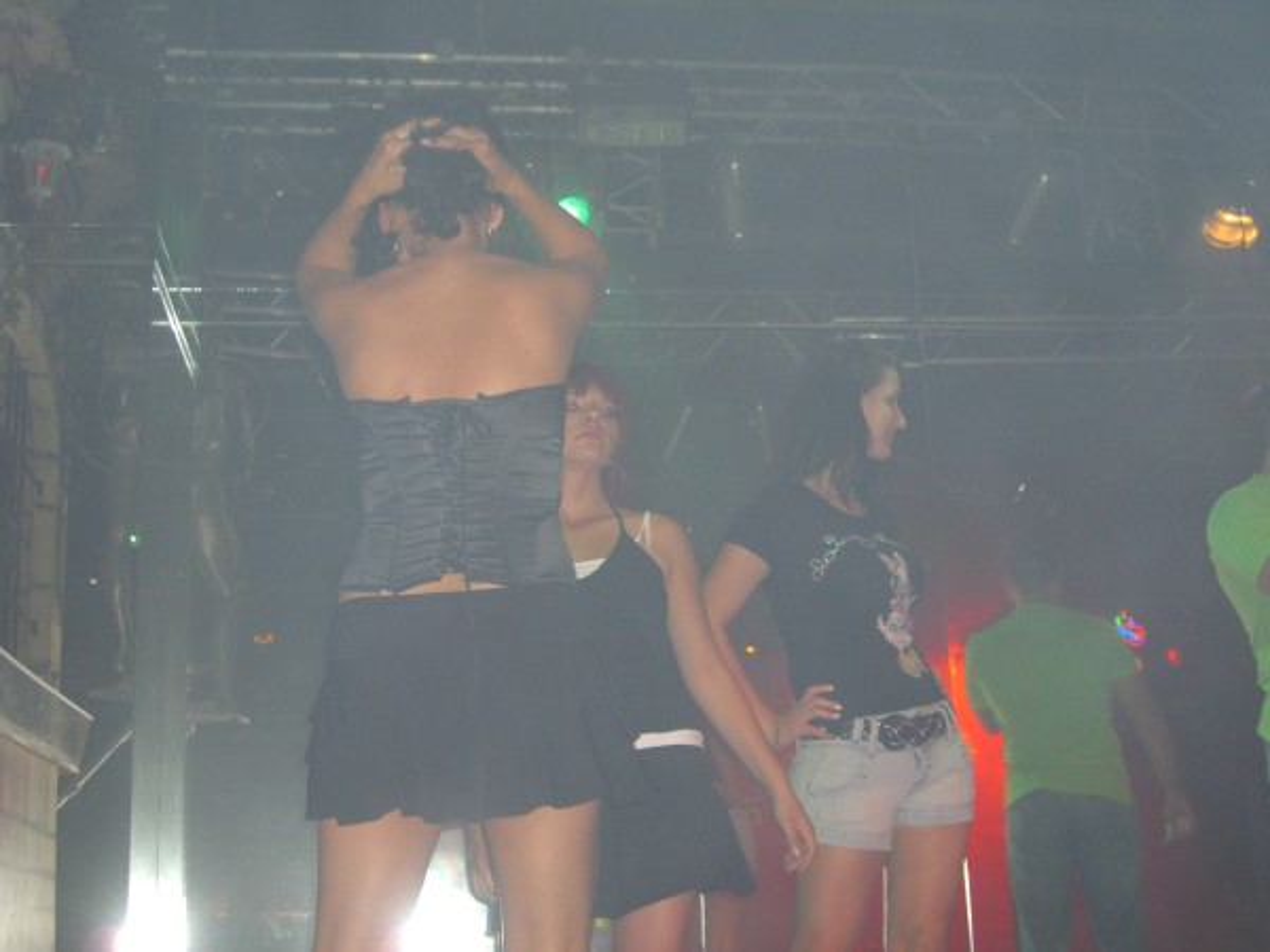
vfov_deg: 31.5
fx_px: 1688
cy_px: 476
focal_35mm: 46
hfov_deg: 41.2
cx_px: 635
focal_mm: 9.5
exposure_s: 1/60
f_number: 3.1
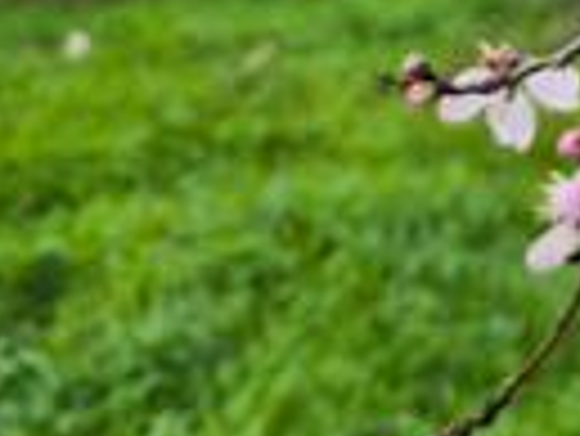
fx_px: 1392
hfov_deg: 21.7
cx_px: 706
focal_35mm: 83
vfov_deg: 15.6
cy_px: -315
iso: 50
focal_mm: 6.57
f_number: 1.6
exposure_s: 1/1277
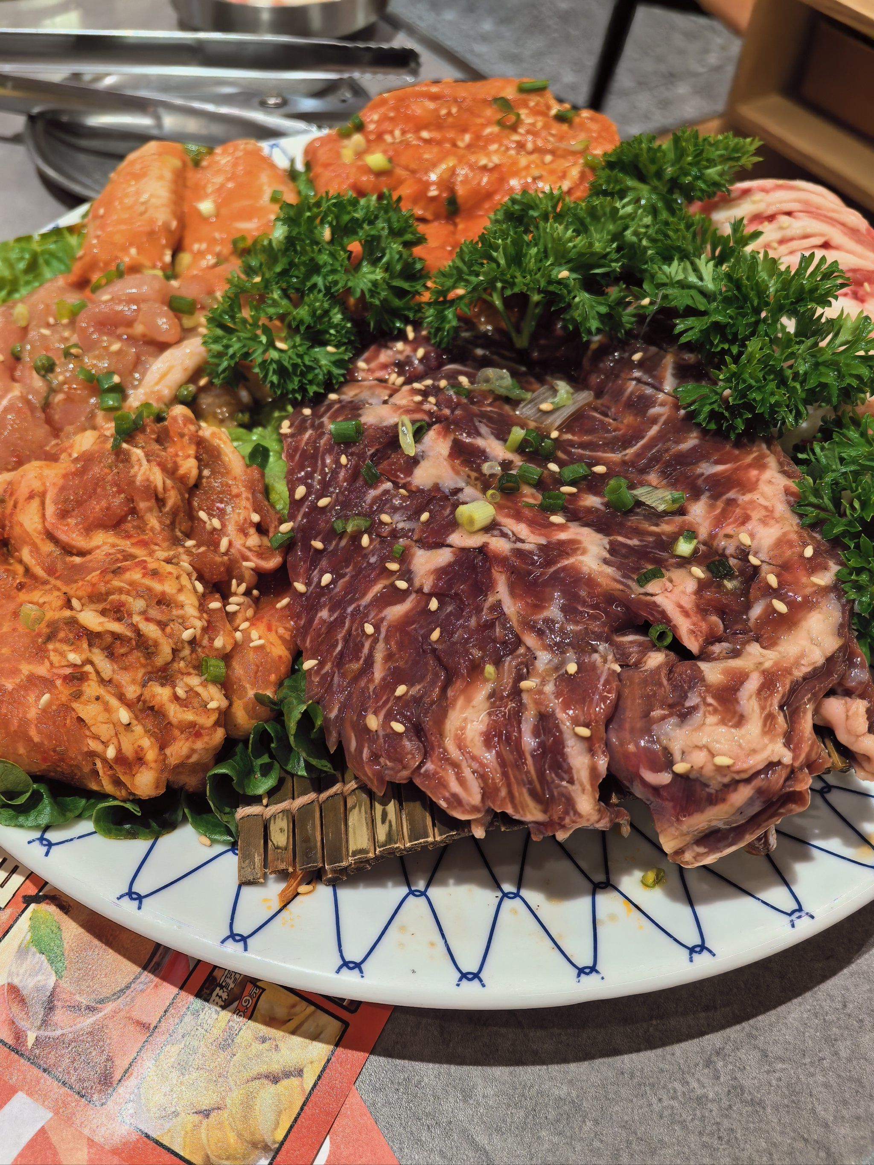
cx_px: 437
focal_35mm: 27
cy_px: 582
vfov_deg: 65.3
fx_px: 909
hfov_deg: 51.4
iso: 80
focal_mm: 5.75
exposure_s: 1/100
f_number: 2
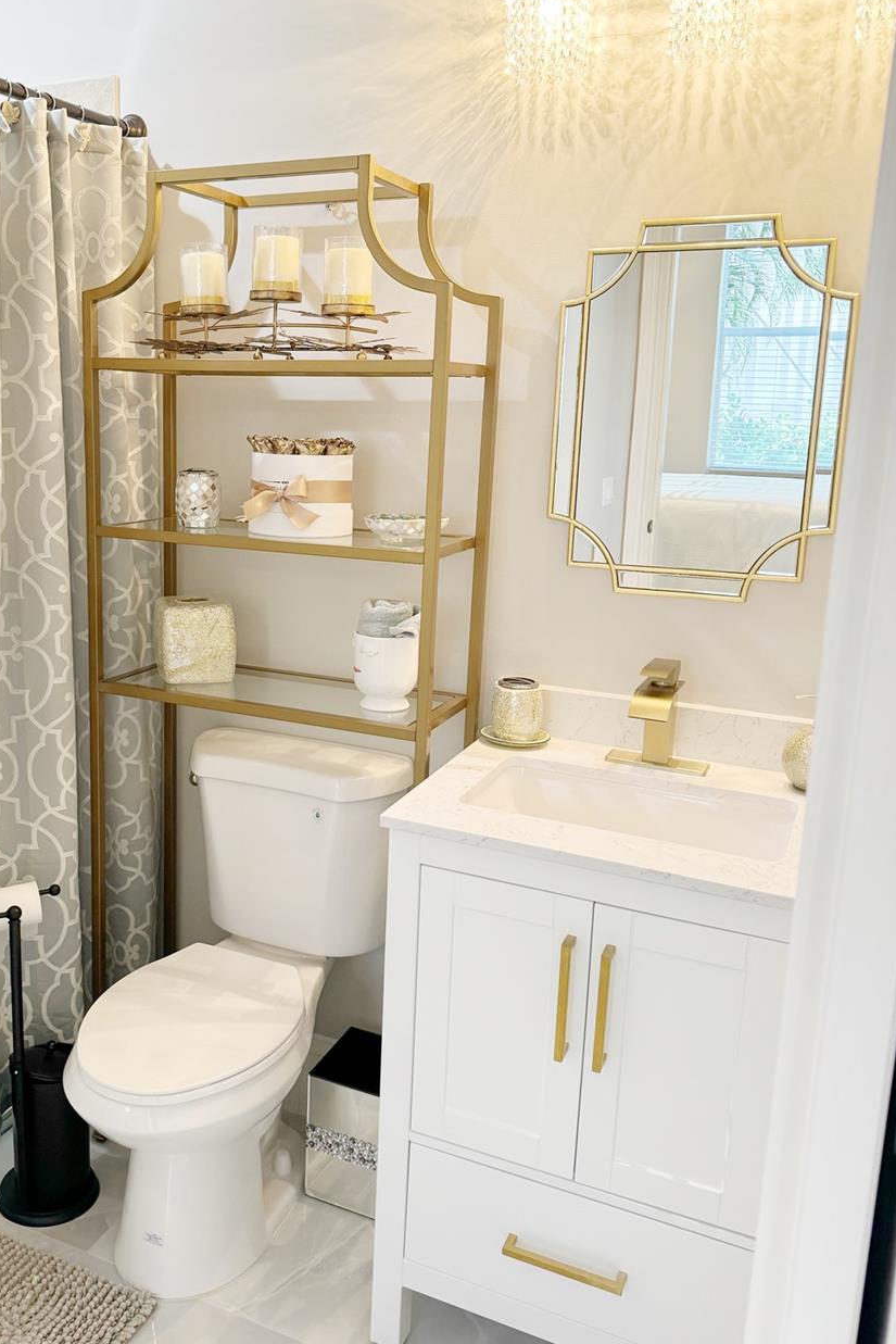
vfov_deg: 60.3
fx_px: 1157
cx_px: 290
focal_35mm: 31
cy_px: 649
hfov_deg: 41.7
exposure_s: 1/60
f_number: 1.78
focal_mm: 6.86
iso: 200
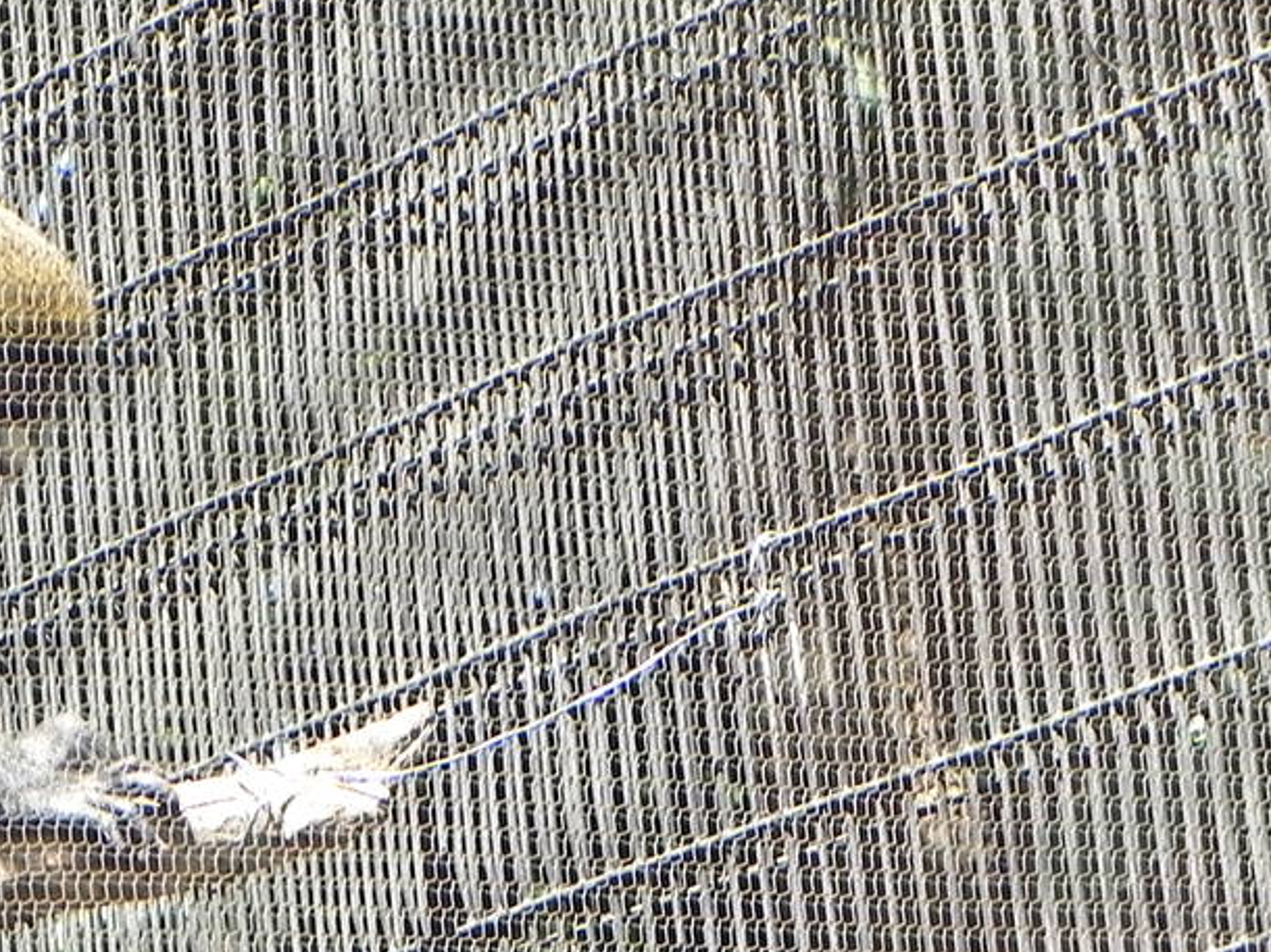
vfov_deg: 4.8
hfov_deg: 6.4
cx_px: -46
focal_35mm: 307
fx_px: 11268
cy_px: 687
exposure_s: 1/171
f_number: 4.5
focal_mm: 20.8
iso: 160
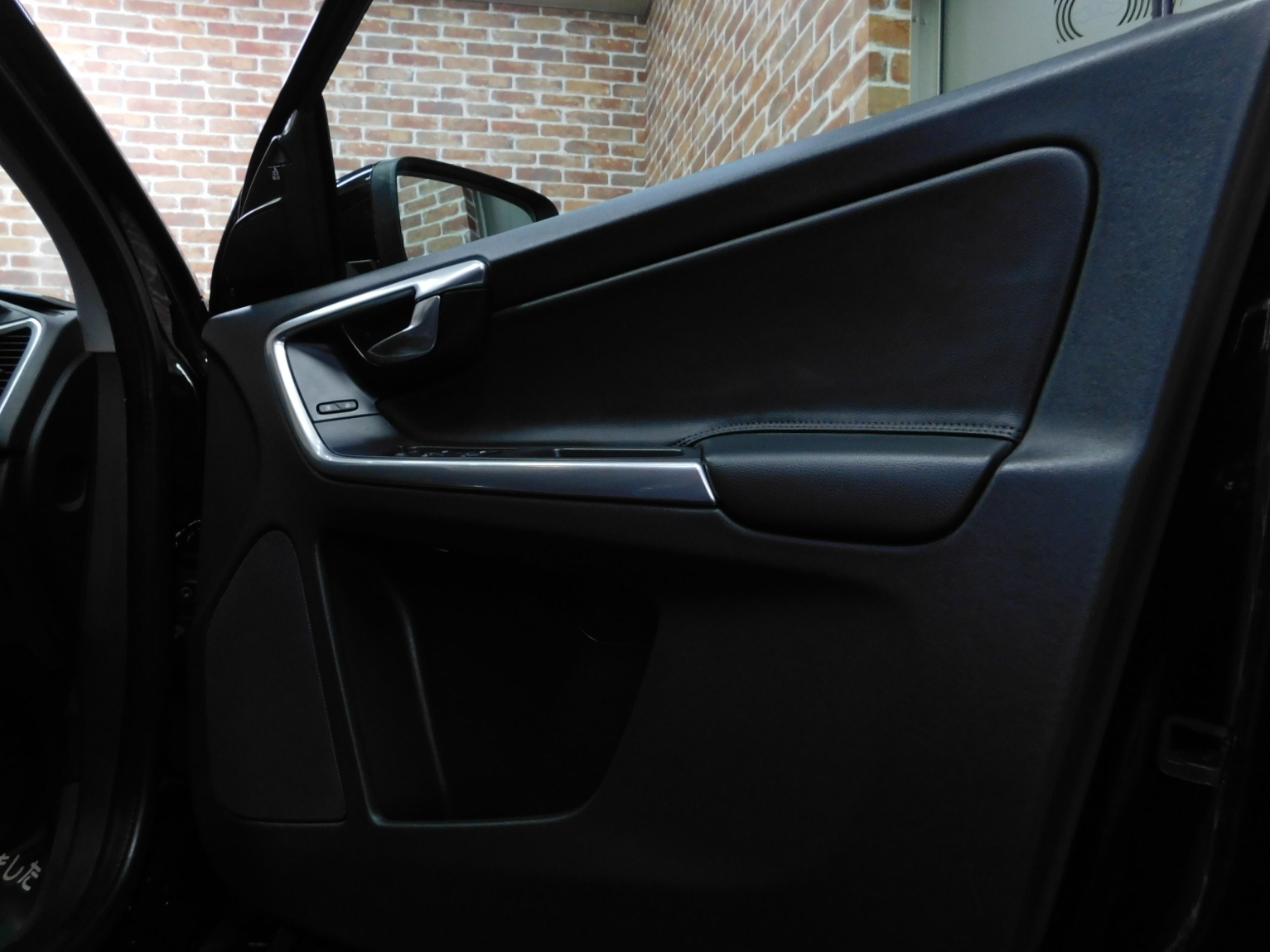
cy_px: 496
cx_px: 609
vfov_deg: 56.8
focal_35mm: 24
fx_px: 881
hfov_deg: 71.6
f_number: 3
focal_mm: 4
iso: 250
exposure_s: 1/30
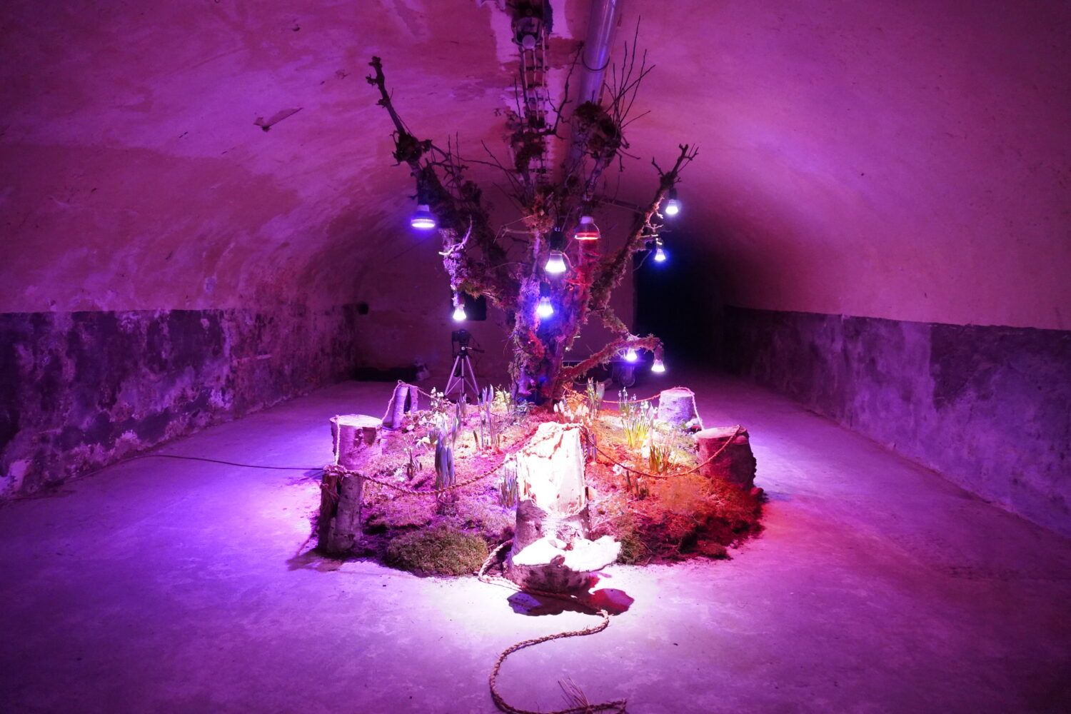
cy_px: 357
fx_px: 714
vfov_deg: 53.1
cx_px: 536
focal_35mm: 24
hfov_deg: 73.7
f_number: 3.5
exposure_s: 1/160
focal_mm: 16
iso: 6400
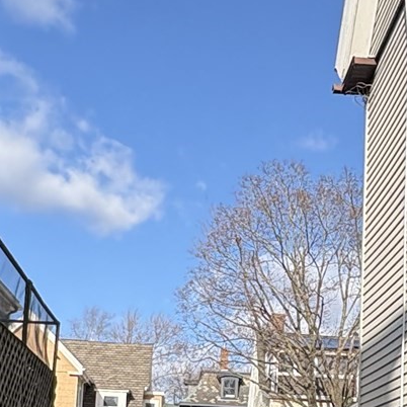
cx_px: 274
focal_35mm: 63
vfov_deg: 26.2
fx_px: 838
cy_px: 386
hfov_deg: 27.1
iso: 40
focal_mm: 2.22
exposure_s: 1/1323
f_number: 2.2
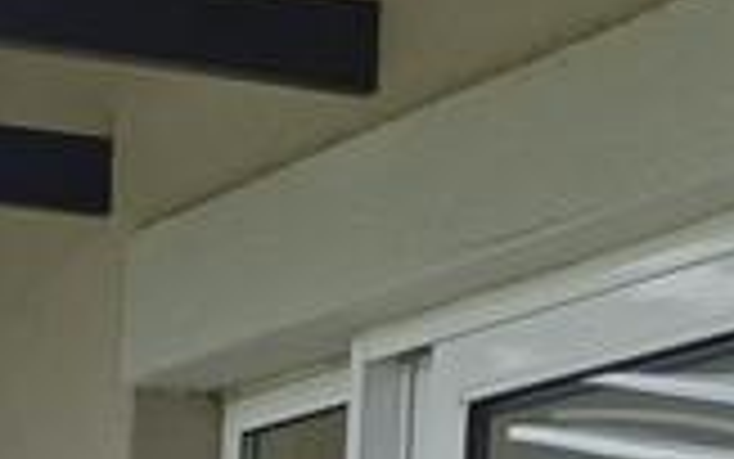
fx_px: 2601
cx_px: -225
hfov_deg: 15.3
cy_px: 1256
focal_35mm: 130
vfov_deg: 8.7
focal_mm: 4.65
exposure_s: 1/455
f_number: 1.8
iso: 50
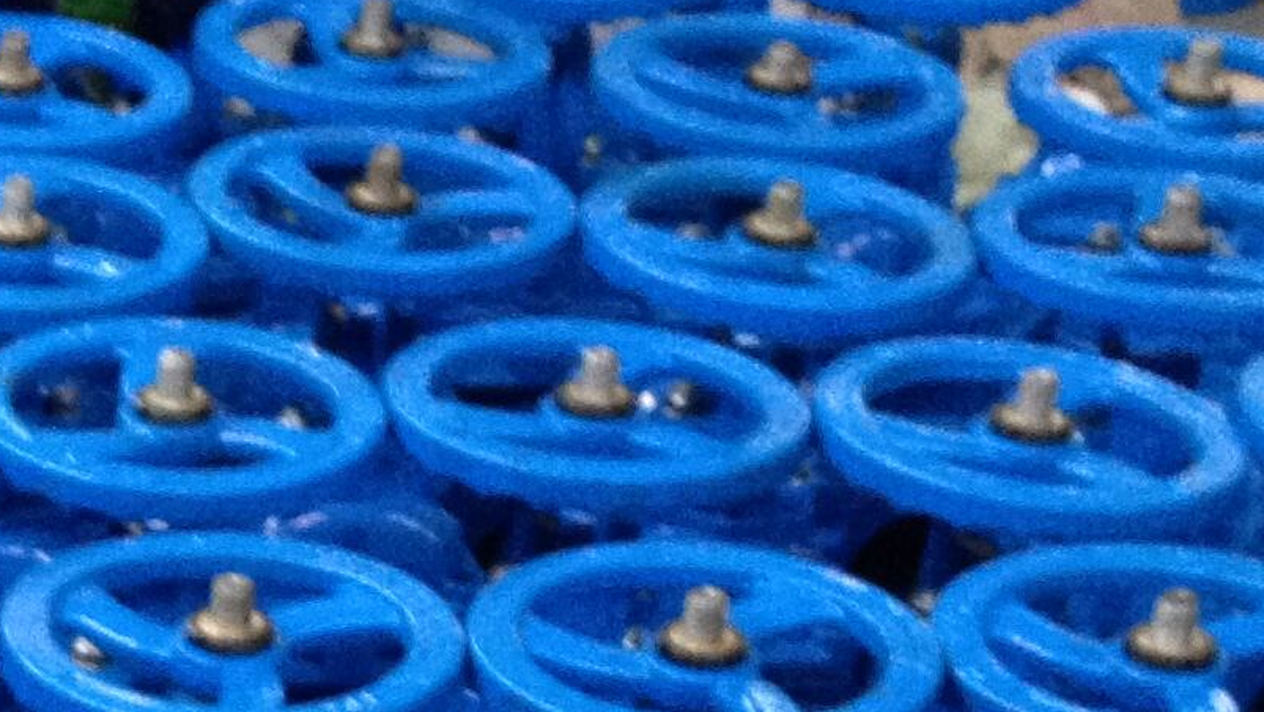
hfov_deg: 13.4
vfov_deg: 7.7
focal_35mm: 155
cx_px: -348
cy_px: 1027
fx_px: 5196
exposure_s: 1/20
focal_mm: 4.28
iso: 320
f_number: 2.4
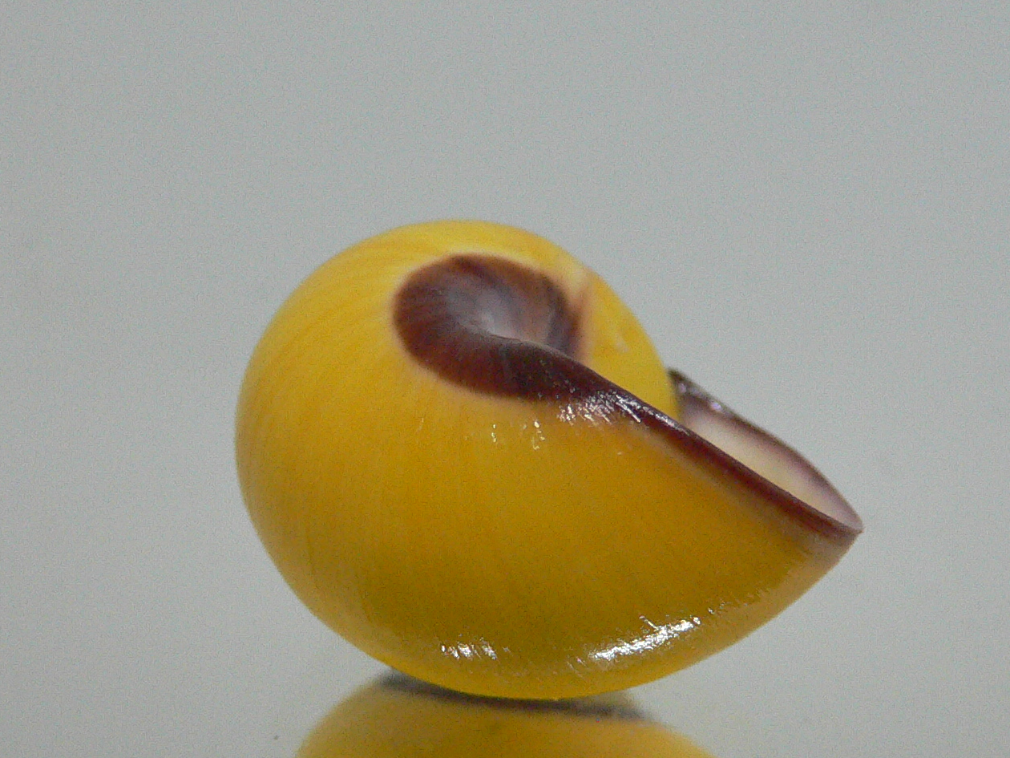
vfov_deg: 25.7
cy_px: 602
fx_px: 1634
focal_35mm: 56
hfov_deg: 34.3
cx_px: 507
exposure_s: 1/60
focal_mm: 4.6
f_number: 2.8
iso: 200
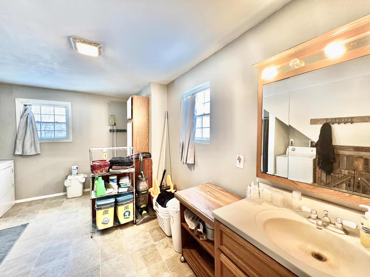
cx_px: 185
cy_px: 138
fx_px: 139
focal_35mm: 13
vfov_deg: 89.9
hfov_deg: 106.2
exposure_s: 1/60
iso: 400
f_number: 1.8
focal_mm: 1.57
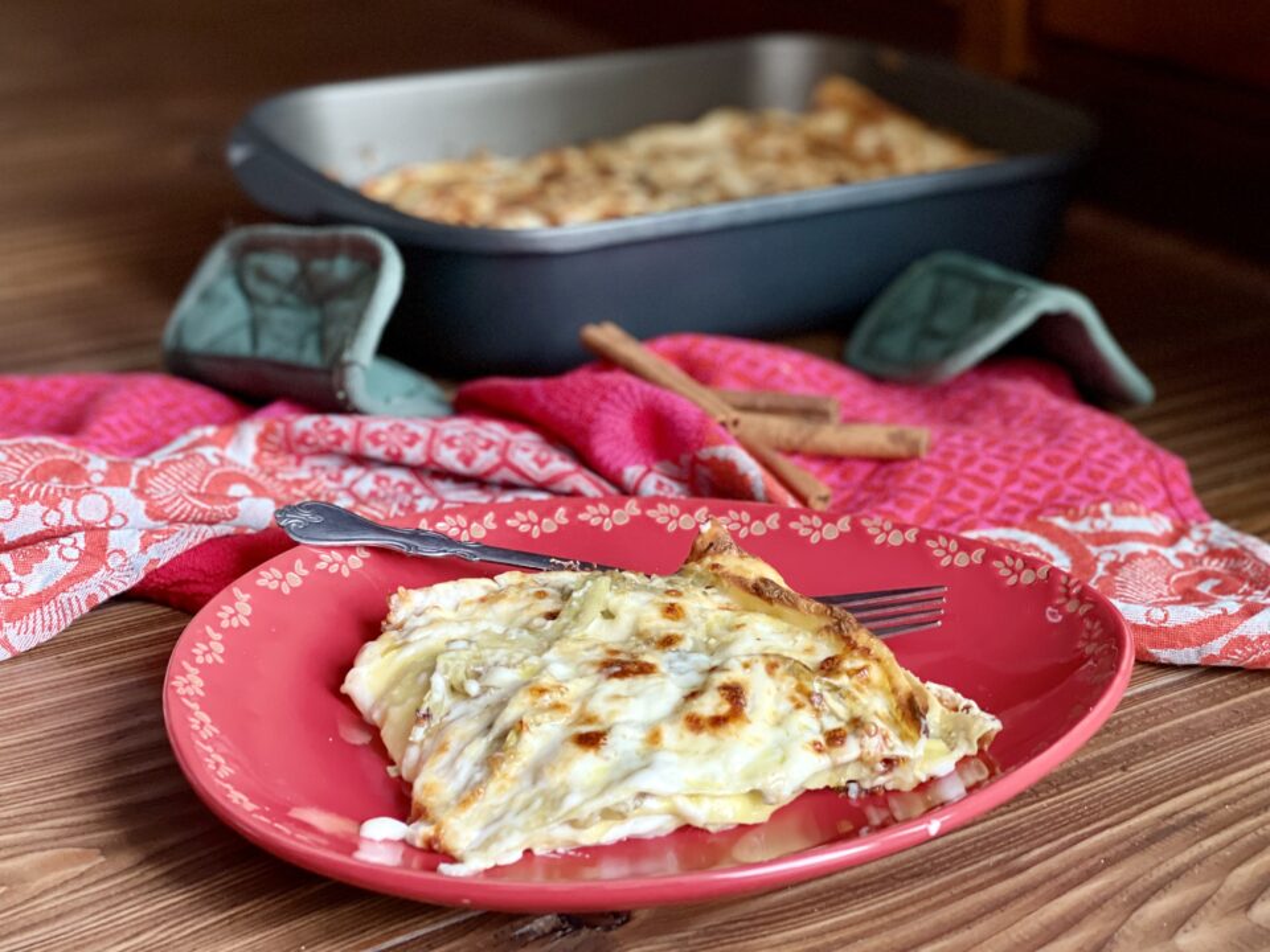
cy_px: 476
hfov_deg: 30.3
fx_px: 2348
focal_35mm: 64
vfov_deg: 22.9
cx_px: 635
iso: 400
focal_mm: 7.5
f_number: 2.2
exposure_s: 1/33
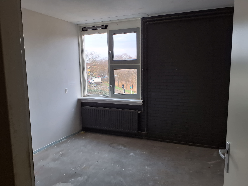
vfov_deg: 51.4
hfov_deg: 65.3
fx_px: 193
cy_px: 93
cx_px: 124
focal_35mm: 27
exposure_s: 1/100
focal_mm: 3.6
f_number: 1.9
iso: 50
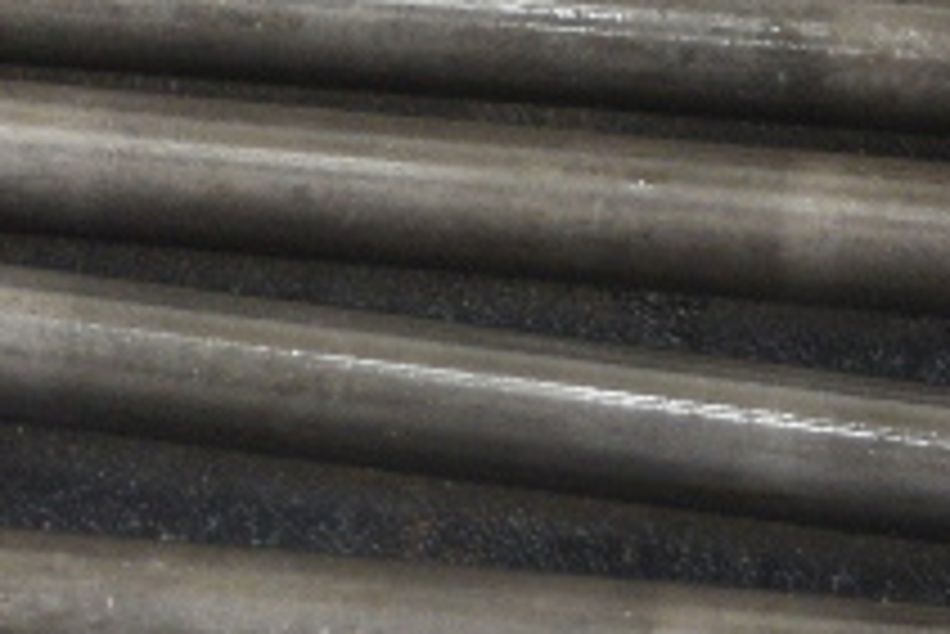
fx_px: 10504
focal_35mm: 398
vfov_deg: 3.4
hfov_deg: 5.2
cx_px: 194
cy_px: -1239
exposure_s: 1/125
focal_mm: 35
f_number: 5.6
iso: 640
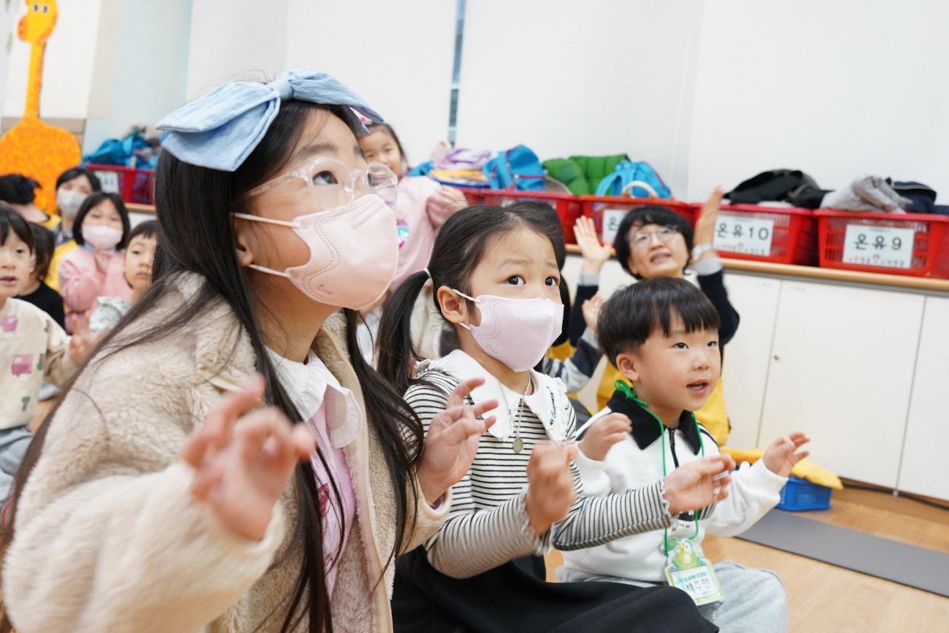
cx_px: 474
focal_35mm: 33
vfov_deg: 40.0
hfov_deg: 57.2
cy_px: 316
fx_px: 870
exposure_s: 1/60
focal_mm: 33
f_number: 5.6
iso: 2500
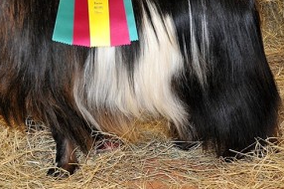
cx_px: 78
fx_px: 827
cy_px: 35
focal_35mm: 105
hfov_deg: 19.4
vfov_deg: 12.9
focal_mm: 38
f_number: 4.5
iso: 800
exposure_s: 1/60
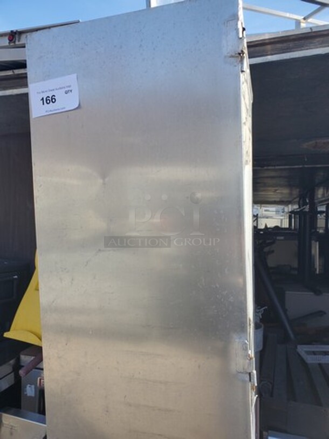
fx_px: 329
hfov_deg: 53.1
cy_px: 220
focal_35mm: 26
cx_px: 164
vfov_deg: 67.3
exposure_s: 1/551
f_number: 2.4
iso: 50
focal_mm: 4.3
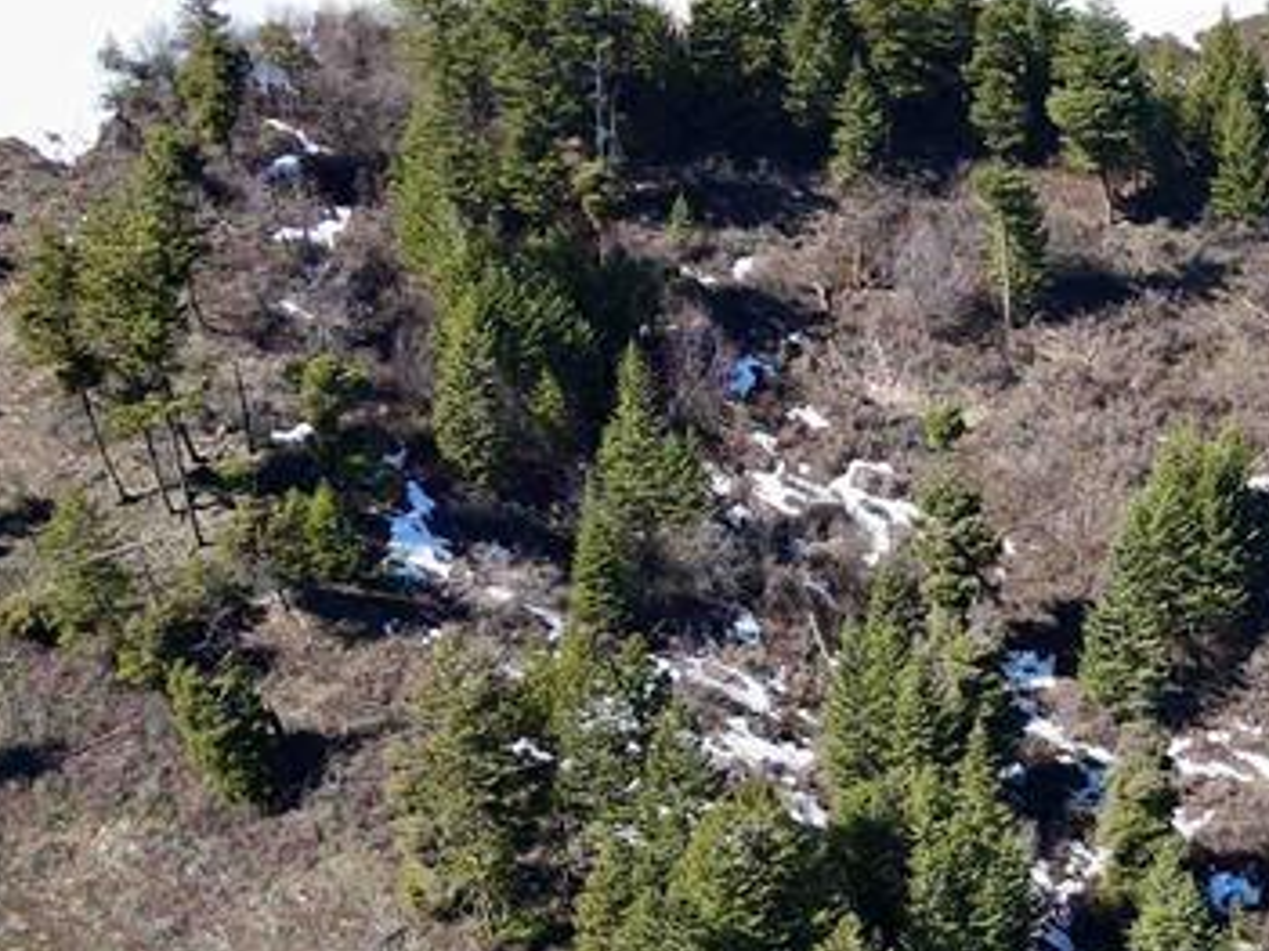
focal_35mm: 70
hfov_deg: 26.2
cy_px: 618
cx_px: 1302
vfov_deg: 20.9
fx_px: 2565
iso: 100
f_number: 2.8
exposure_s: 1/500
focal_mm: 4.5
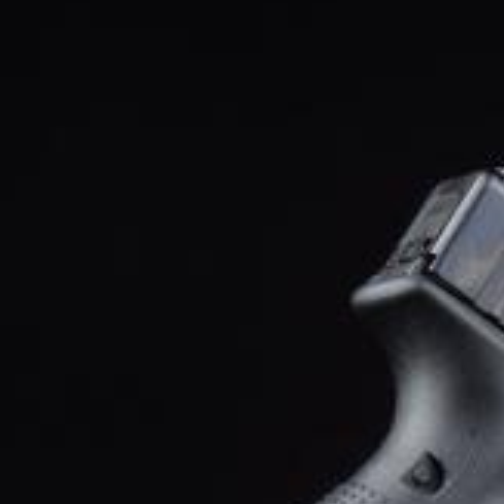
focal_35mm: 363
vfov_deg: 4.8
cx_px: 714
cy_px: 493
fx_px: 5984
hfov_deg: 4.8
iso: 200
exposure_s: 1/200
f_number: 20
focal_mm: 93
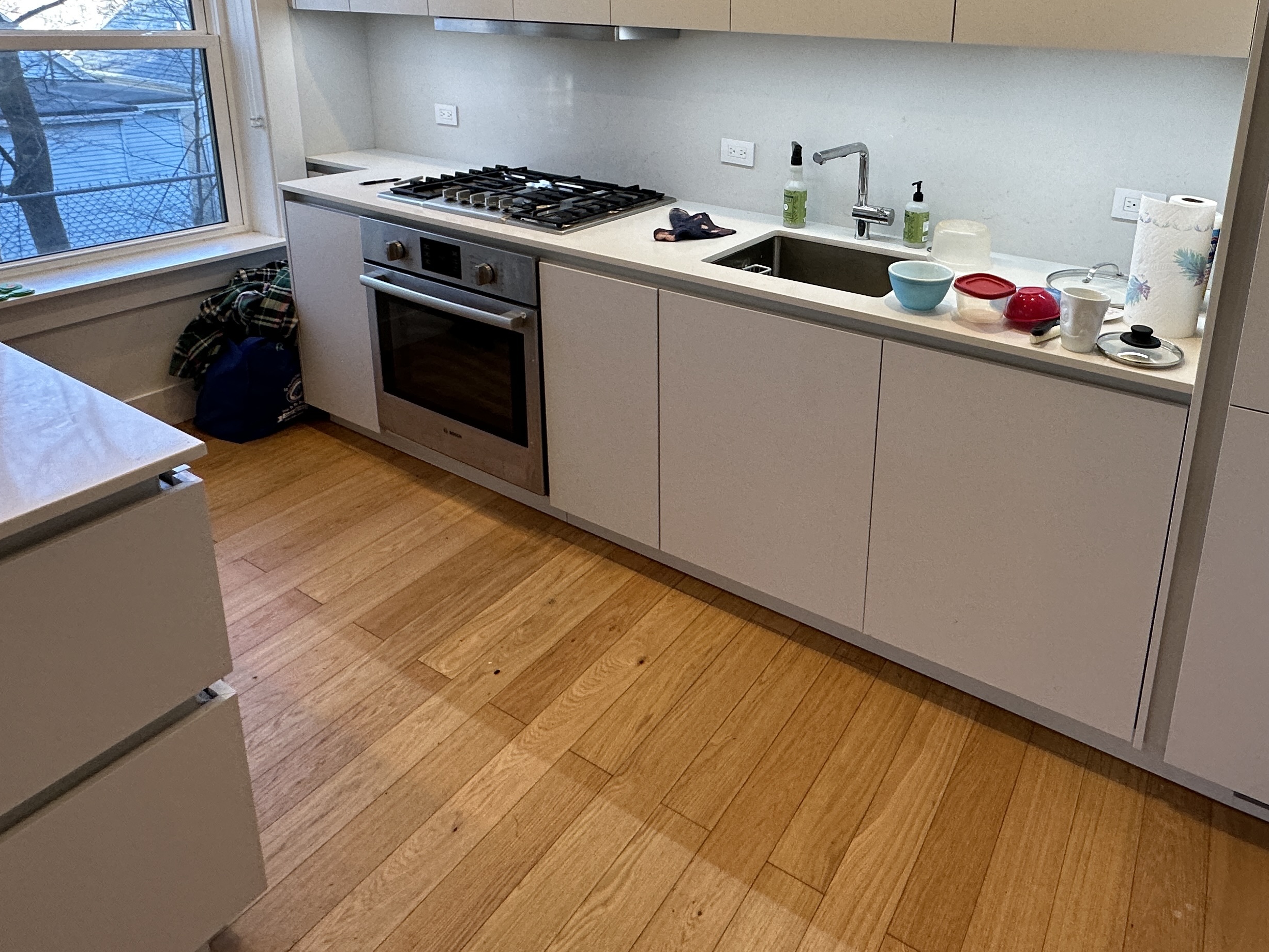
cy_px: 226
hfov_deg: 72.7
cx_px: 790
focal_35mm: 23
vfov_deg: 55.7
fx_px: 843
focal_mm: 2.22
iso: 160
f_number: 2.2
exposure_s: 1/150
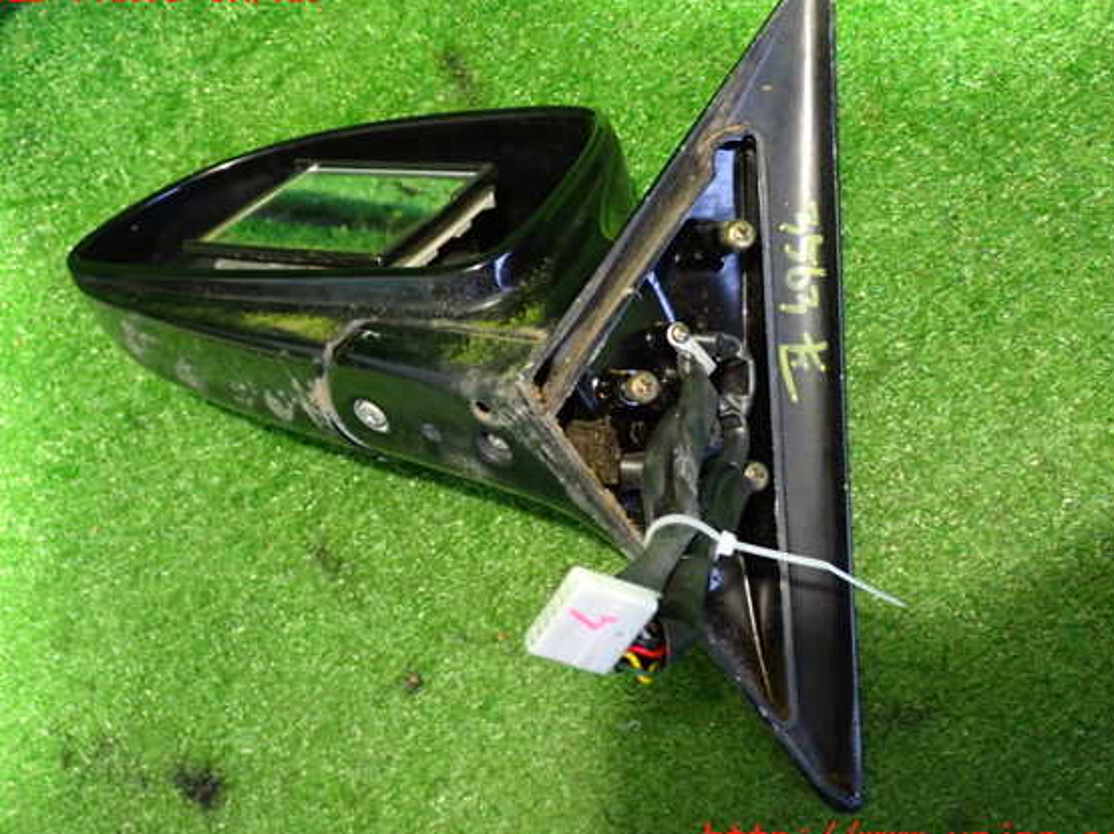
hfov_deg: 47.9
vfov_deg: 36.8
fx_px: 1255
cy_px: 416
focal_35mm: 39
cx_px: 555
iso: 800
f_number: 2.5
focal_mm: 6.37
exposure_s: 1/13
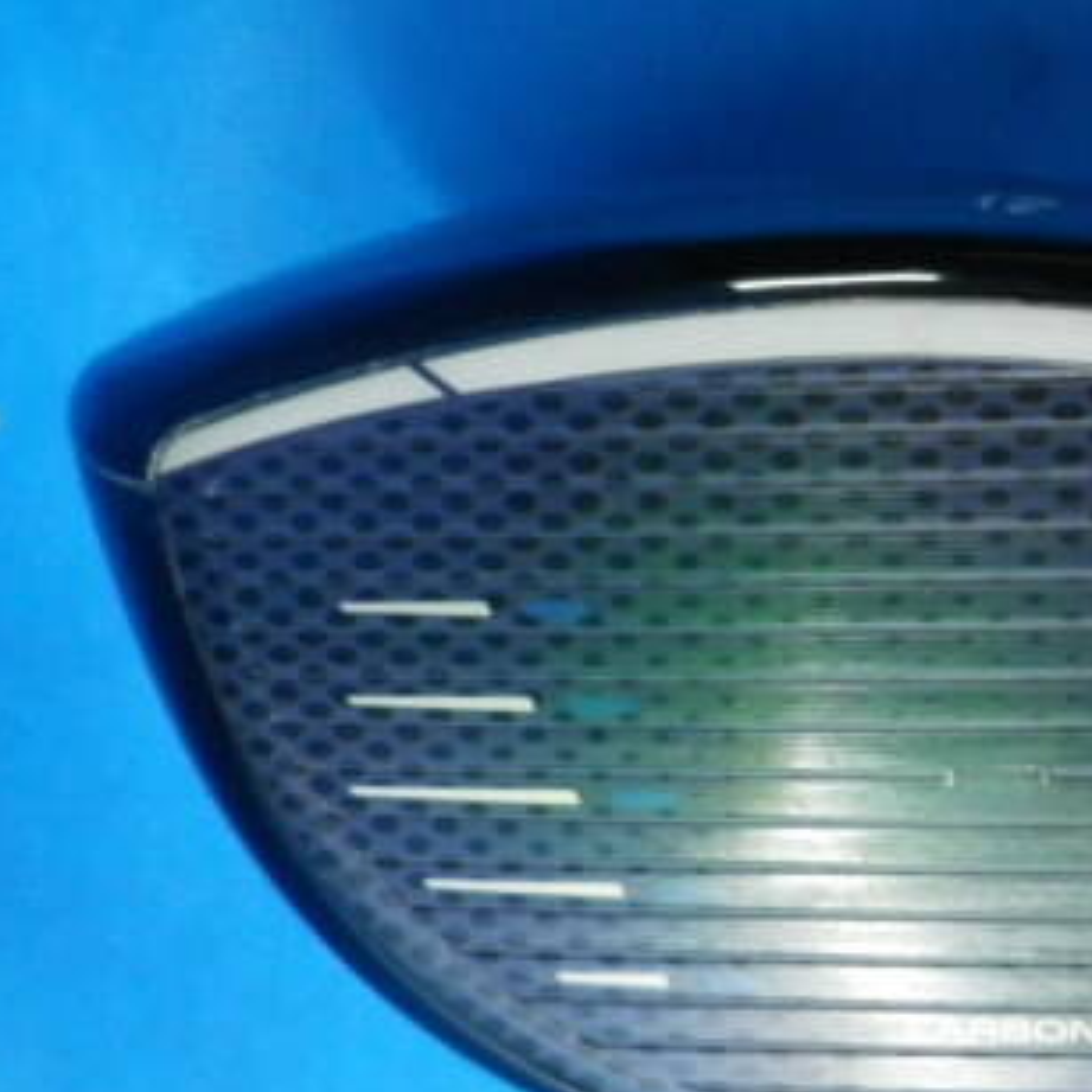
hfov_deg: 34.2
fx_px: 1642
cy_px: 651
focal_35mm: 46
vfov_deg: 36.7
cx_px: 1039
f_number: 3.5
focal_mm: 4.5
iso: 400
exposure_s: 1/30
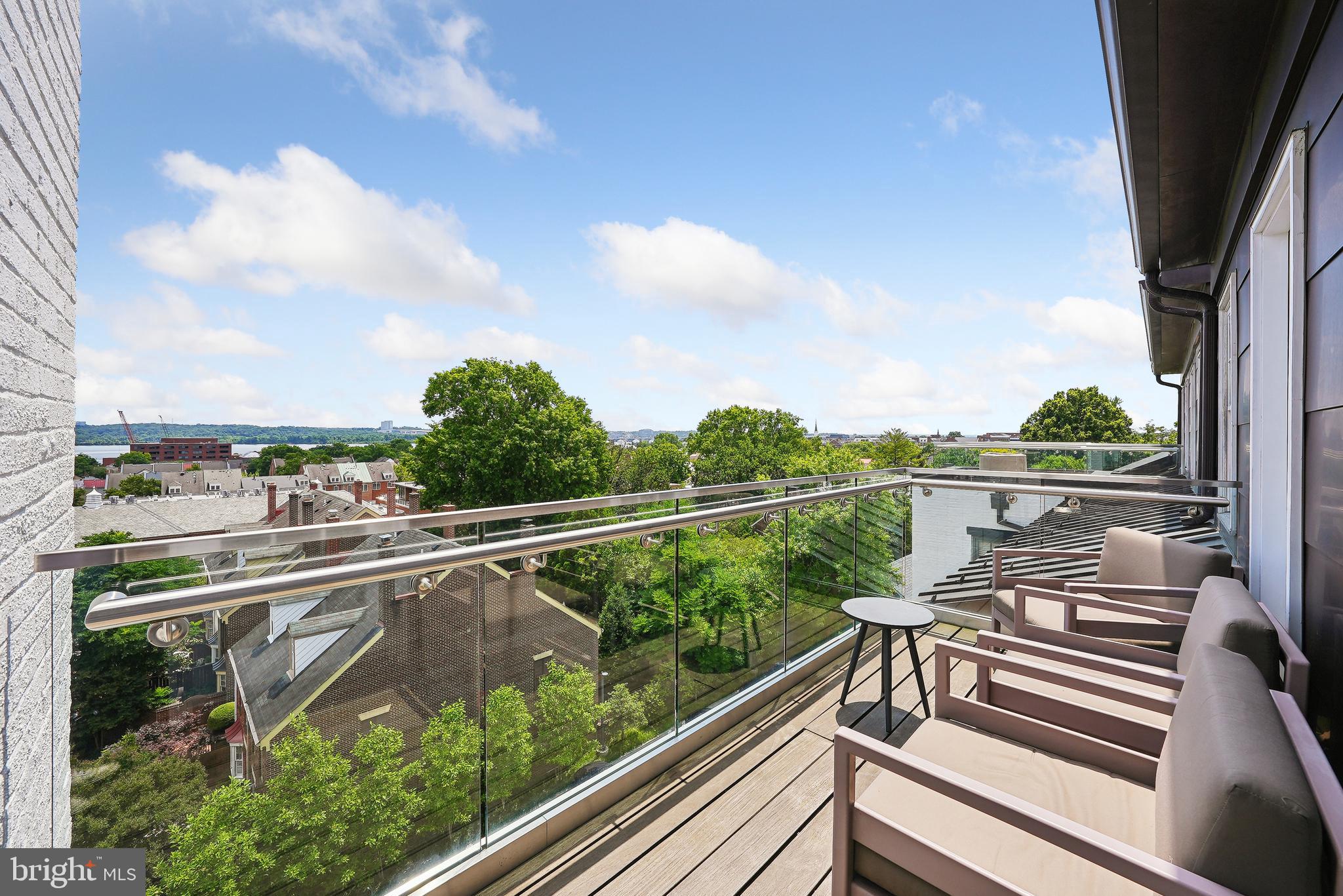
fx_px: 485
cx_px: 672
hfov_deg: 108.3
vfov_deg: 85.5
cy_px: 448
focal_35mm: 13
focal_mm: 13
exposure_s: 1/160
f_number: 10
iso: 80
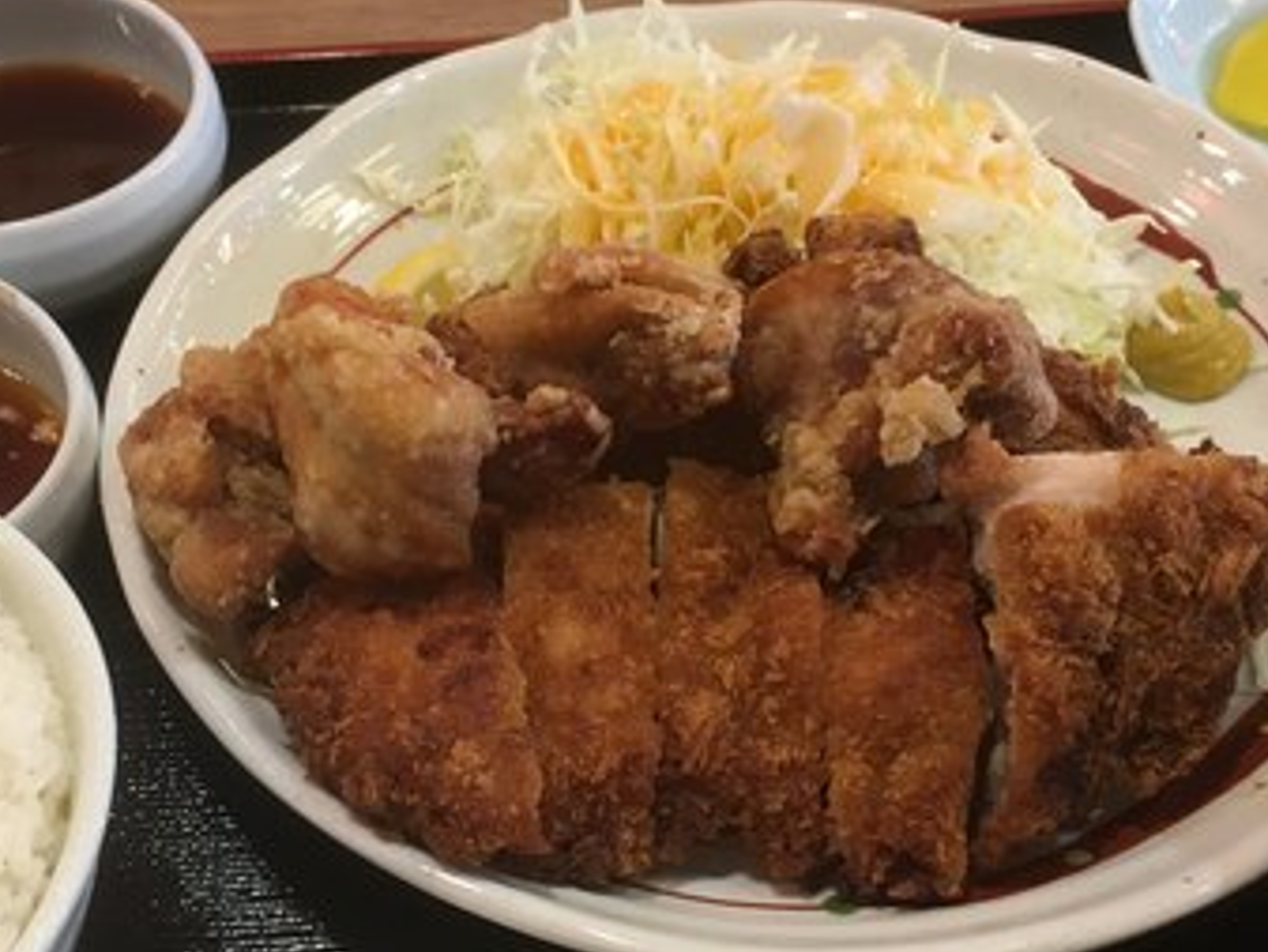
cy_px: 564
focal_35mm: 55
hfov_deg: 34.8
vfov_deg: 26.5
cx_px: 515
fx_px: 2015
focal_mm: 4.15
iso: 125
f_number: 2.2
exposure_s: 1/33
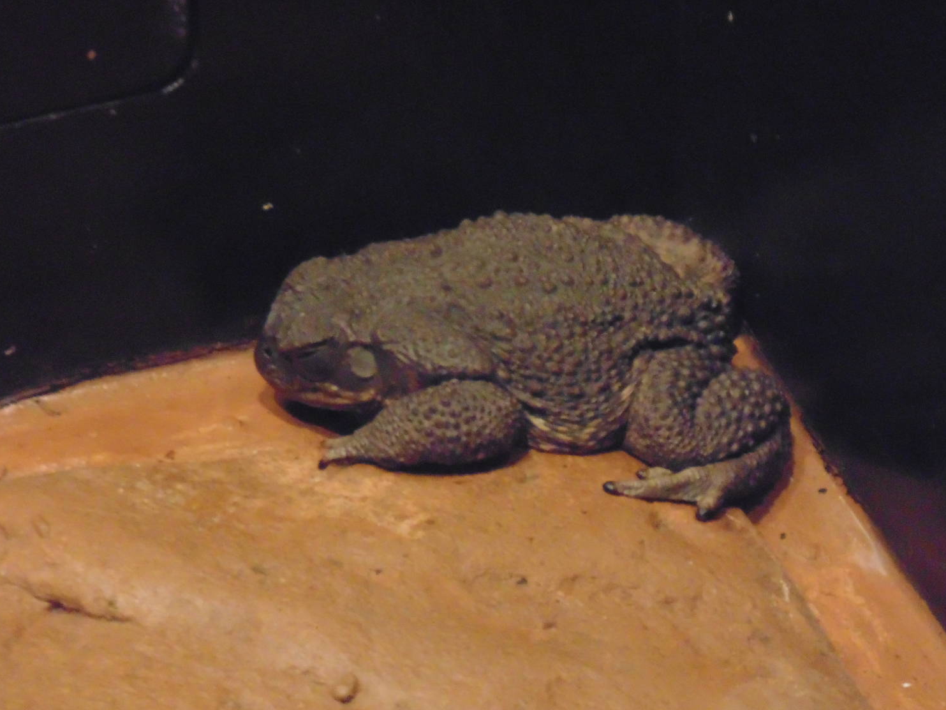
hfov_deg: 9.7
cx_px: 472
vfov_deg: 7.2
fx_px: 5602
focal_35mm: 205
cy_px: 352
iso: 800
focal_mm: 34.2
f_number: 5.4
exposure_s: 1/10
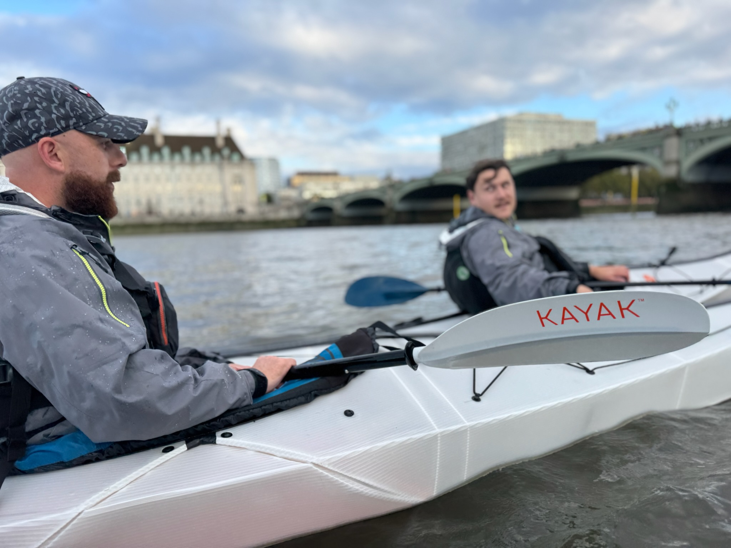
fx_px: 507
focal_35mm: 24
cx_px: 366
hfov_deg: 71.6
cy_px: 274
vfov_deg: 56.8
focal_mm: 6.76
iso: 80
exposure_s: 1/1094
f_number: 1.78
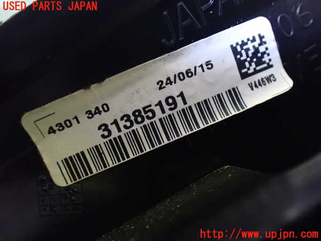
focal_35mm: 30
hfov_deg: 60.0
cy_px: 120
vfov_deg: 46.8
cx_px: 160
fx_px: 278
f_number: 2.3
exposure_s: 1/30
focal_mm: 5.4
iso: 1600
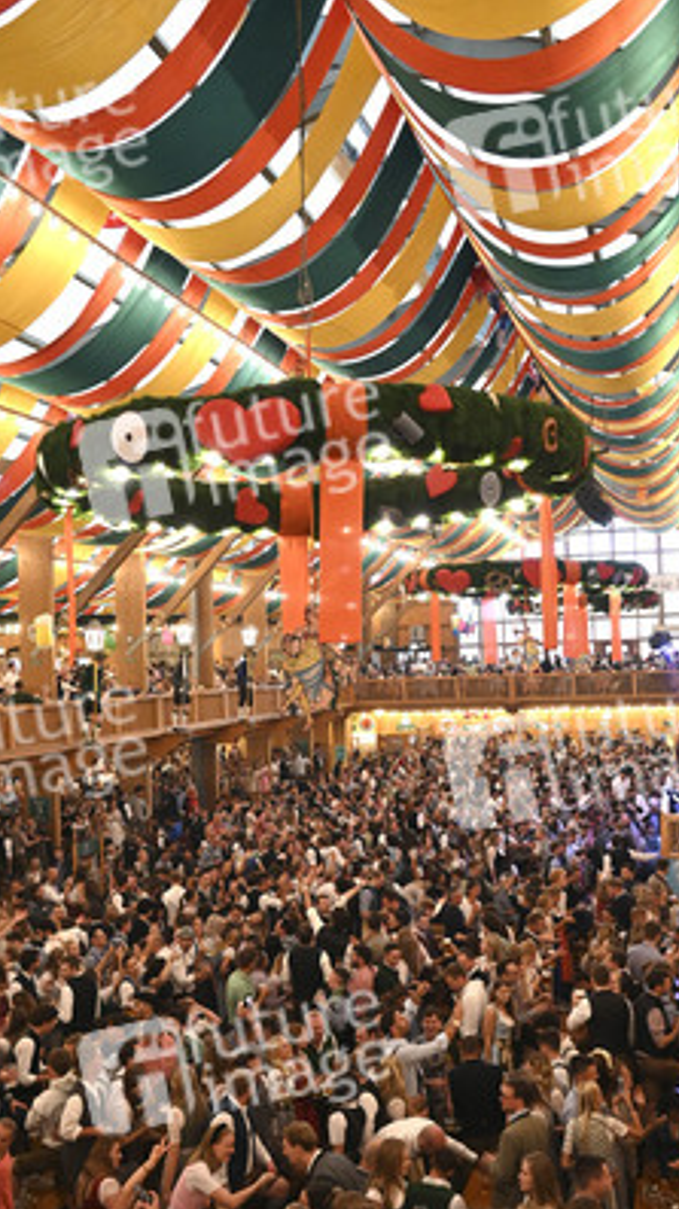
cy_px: 606
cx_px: 324
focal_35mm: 38
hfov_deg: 31.2
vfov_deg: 52.8
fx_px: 1218
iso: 3200
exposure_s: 1/125
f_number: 4
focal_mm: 24
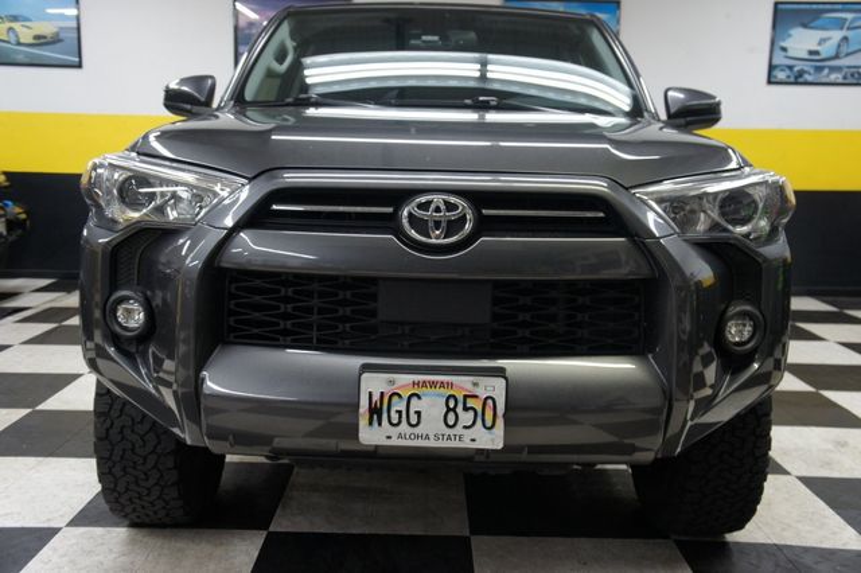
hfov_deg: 53.2
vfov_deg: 36.8
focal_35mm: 36
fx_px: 861
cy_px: 286
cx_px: 430
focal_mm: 24
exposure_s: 1/40
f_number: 4
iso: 500
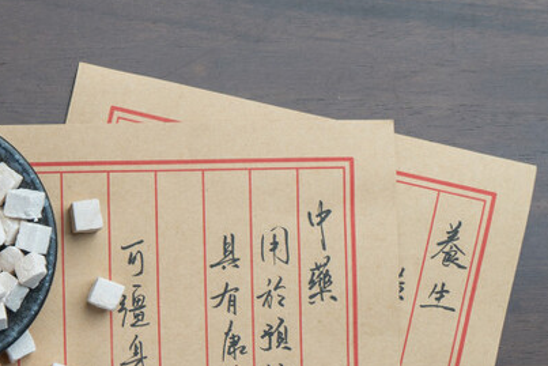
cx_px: -247
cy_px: 363
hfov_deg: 14.1
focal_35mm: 137
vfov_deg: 9.9
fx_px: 2086
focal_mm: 46
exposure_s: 1/125
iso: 100
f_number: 11
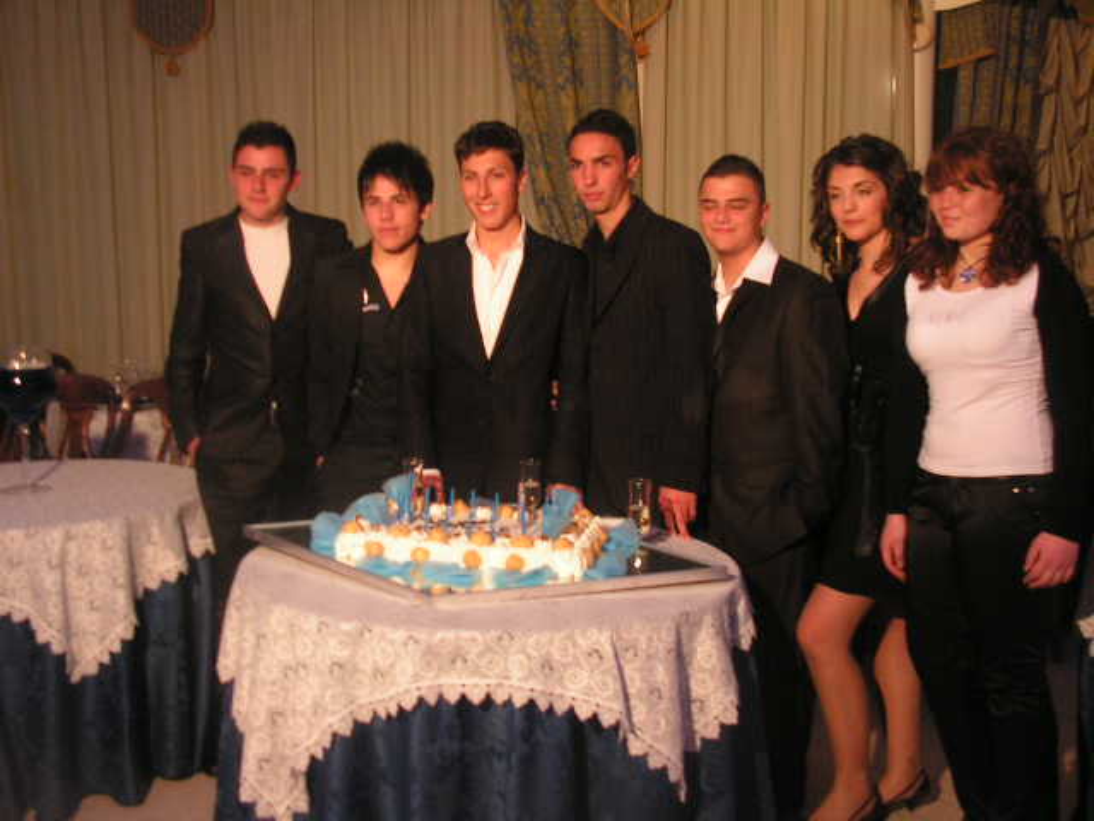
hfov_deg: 39.7
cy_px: 410
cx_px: 547
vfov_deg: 30.3
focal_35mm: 48
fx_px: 1517
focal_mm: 8.1
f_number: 3.2
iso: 125
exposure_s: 1/50
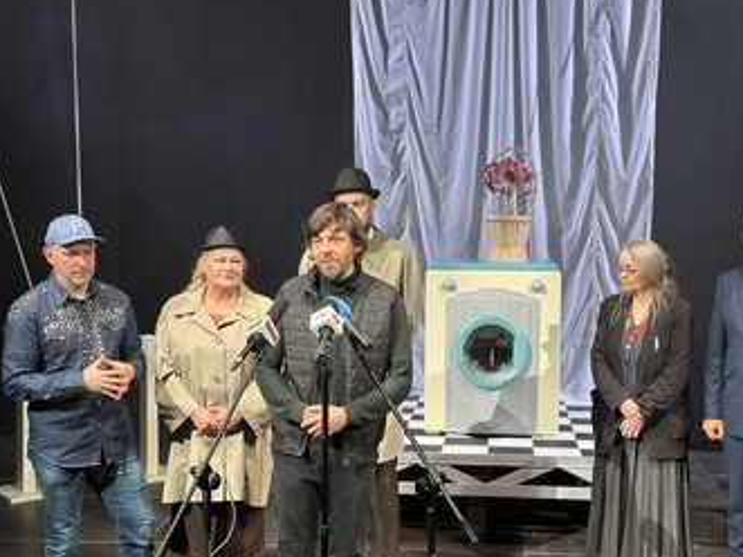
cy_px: 308
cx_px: 383
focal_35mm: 55
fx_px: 1180
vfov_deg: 26.5
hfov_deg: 34.9
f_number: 1.78
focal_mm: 6.86
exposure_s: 1/60
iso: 125
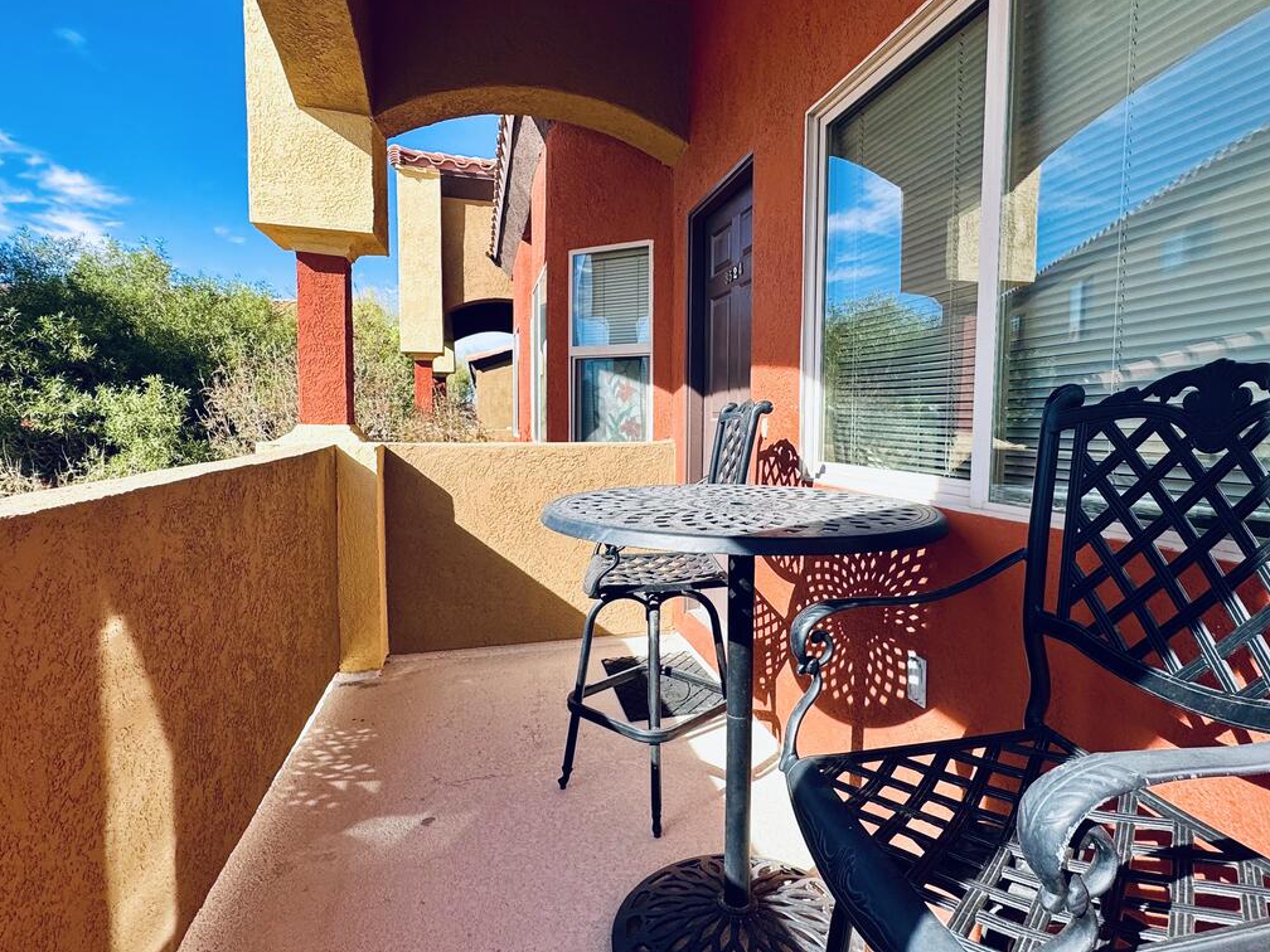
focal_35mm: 20
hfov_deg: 81.6
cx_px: 687
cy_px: 472
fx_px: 734
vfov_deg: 66.0
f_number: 2.2
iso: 50
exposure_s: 1/804
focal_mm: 2.22
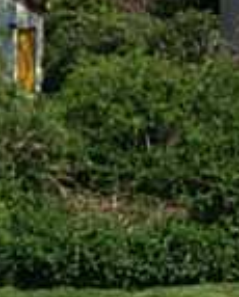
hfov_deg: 8.2
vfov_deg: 11.1
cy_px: -296
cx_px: -499
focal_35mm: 158
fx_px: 1393
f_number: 2.2
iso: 32
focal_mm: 4.15
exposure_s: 1/1980
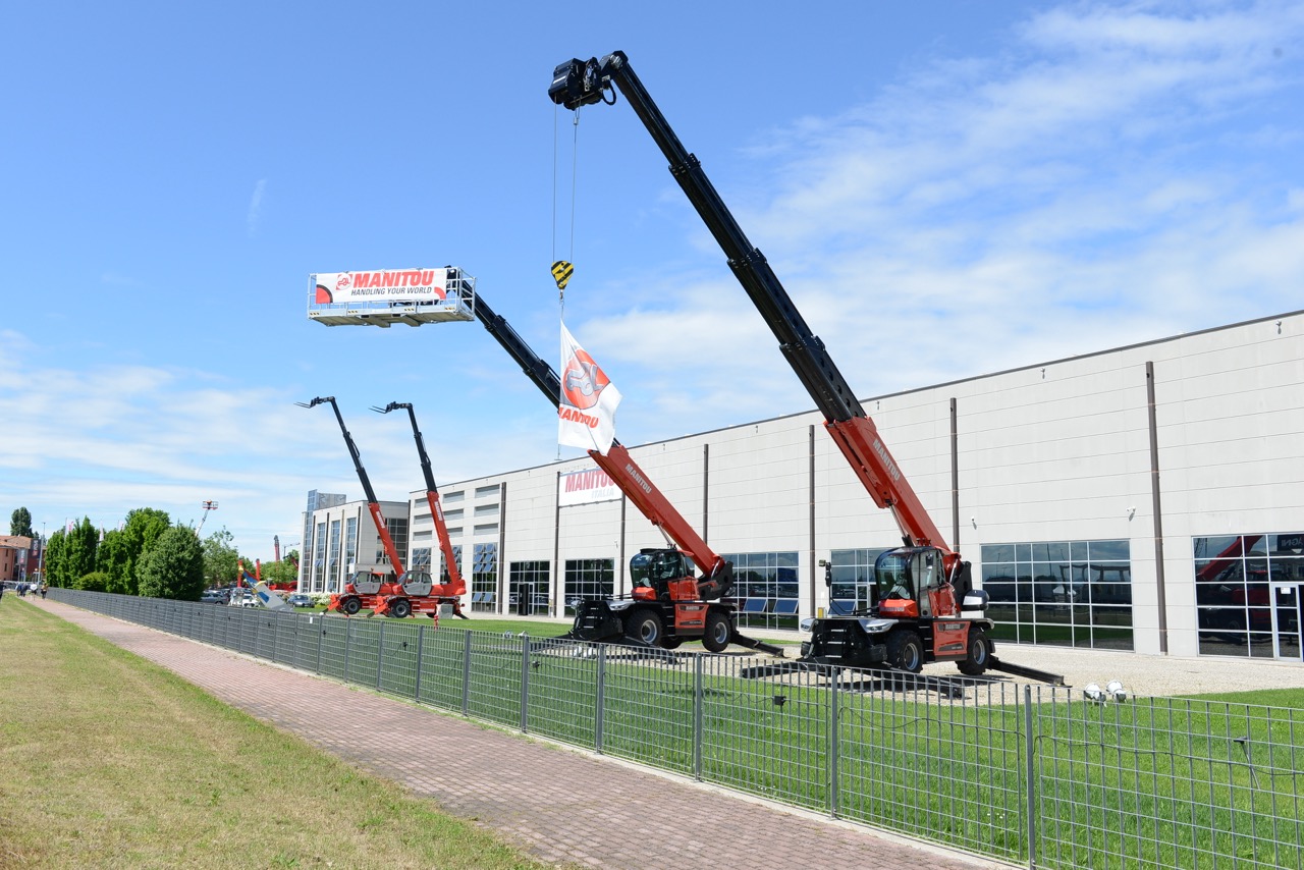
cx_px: 652
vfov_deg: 42.3
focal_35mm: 31
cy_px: 435
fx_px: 1123
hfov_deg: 60.3
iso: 200
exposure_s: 1/400
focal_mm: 31
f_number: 8
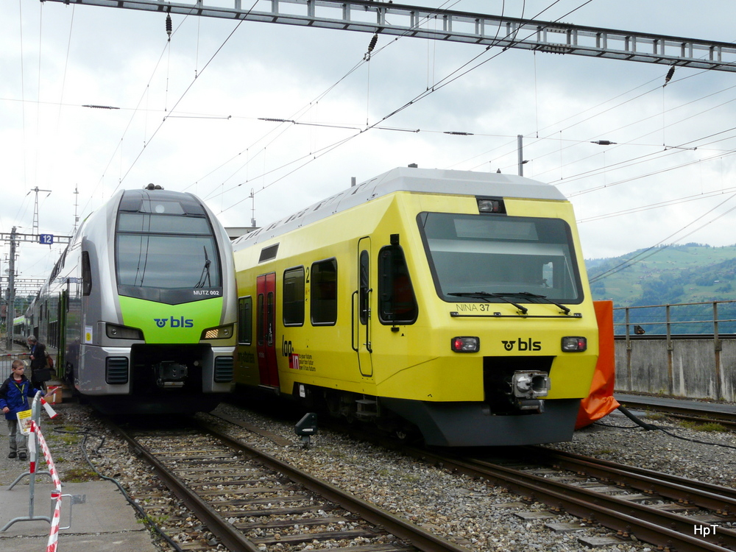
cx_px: 368
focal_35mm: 43
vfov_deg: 33.6
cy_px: 276
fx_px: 914
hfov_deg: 43.9
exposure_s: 1/250
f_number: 5.6
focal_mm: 7
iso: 100
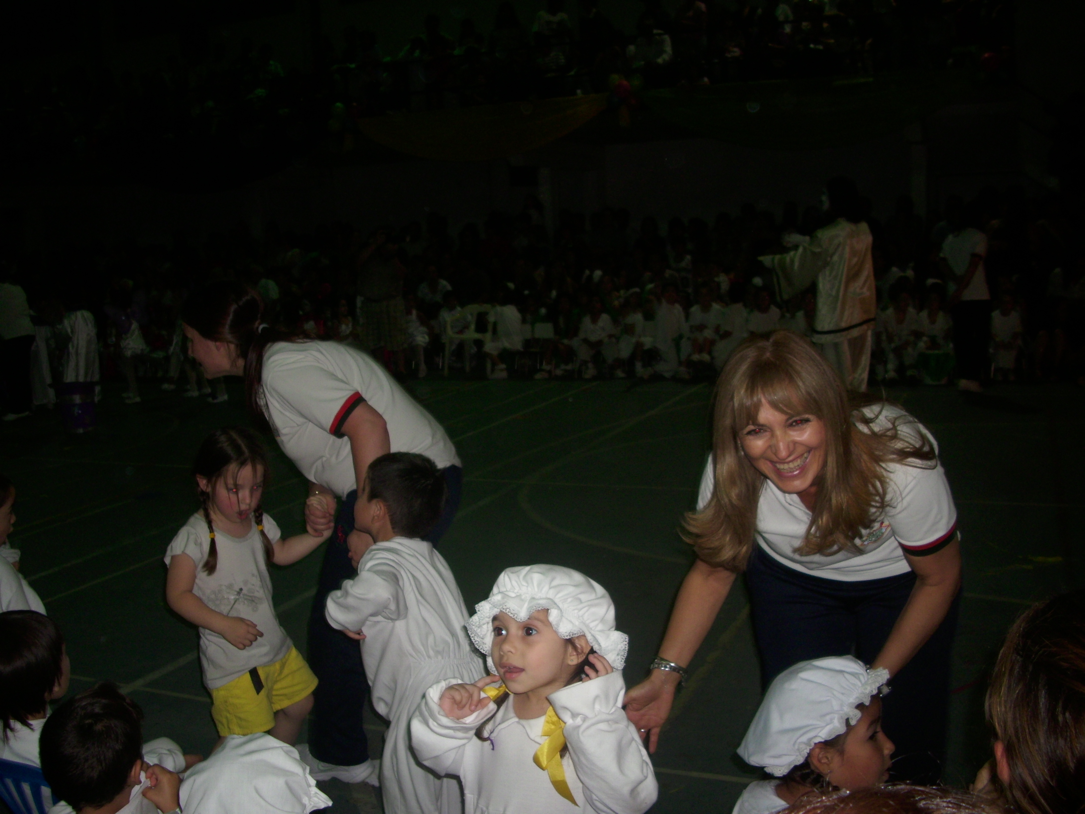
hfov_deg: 58.4
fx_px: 972
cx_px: 542
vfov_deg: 45.4
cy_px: 407
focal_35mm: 31
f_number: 2.8
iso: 50
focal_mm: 6.2
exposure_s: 1/30
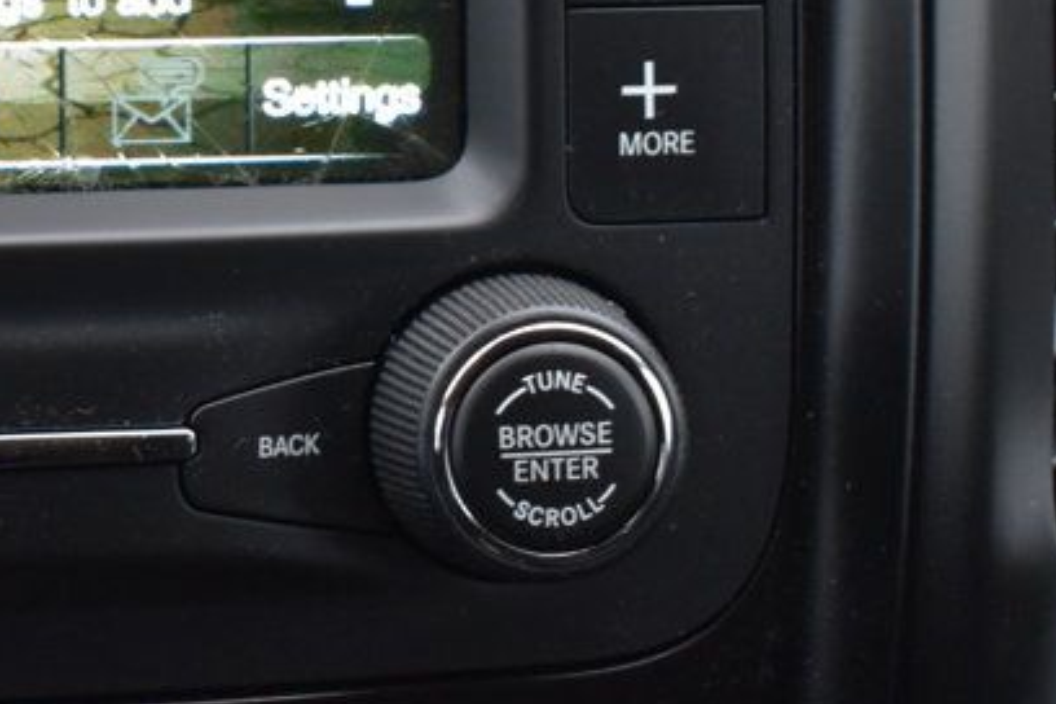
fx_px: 4194
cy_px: 34
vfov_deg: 9.5
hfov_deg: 14.2
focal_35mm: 143
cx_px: 98
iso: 1250
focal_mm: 38
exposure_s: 1/15
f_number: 6.3
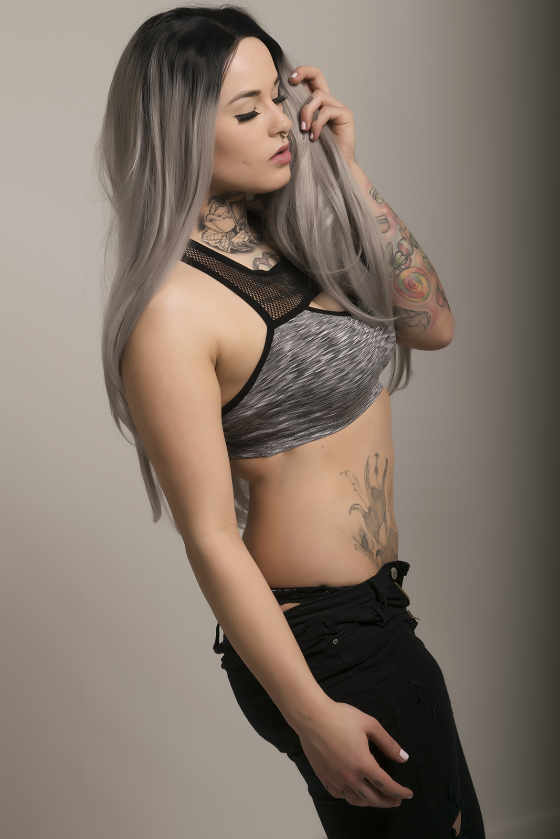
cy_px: 420
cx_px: 280
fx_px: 1924
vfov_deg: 24.6
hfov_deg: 16.6
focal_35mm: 82
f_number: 14
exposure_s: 1/200
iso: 200
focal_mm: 55
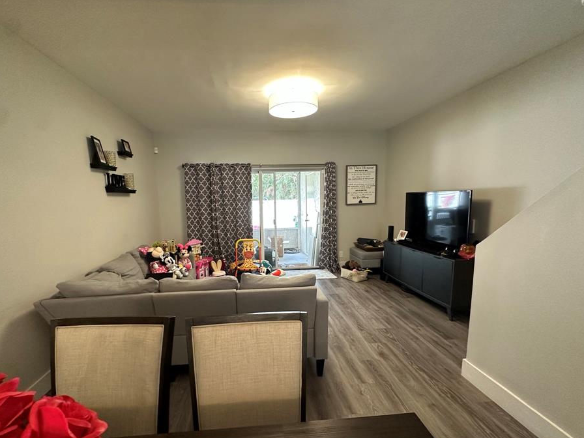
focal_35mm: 16
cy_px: 238
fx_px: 270
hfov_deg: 94.3
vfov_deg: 77.9
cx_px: 269
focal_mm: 2.22
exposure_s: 1/120
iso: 250
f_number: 2.2
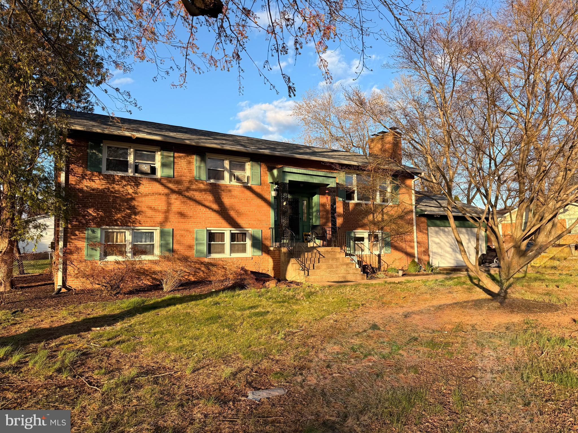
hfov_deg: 71.6
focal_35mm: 24
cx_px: 289
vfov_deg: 56.8
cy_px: 216
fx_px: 401
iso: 80
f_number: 1.78
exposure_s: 1/1464
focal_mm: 6.76
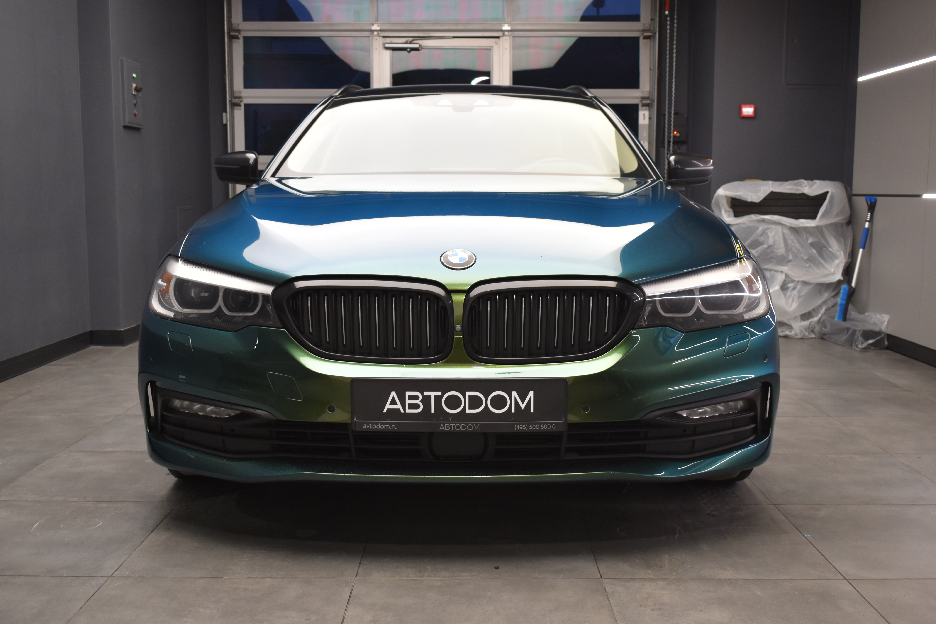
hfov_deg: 51.3
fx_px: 975
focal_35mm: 38
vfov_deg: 35.5
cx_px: 468
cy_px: 312
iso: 450
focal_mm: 25
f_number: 4
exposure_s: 1/60
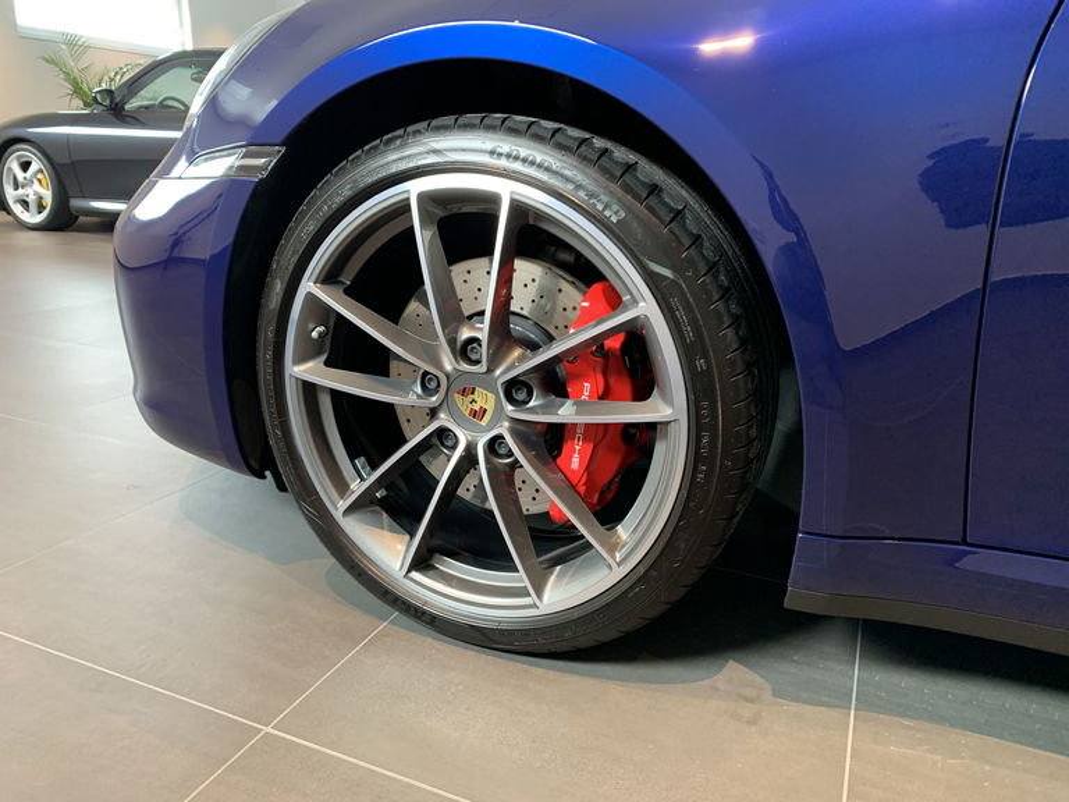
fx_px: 803
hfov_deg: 67.3
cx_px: 534
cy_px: 401
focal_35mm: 26
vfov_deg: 53.1
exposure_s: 1/60
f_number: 1.8
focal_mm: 4.25
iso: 200
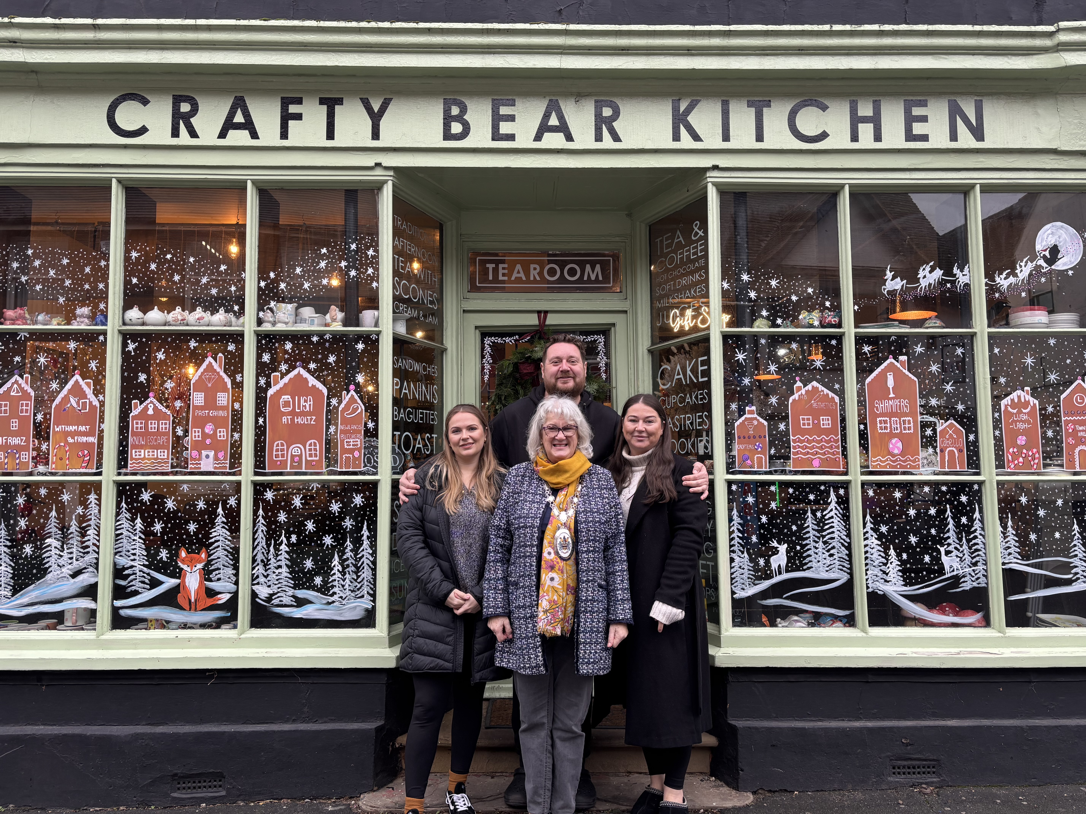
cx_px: 543
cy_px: 407
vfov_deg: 53.1
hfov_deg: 67.3
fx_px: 816
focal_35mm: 26
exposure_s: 1/121
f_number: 1.6
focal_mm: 5.96
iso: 80
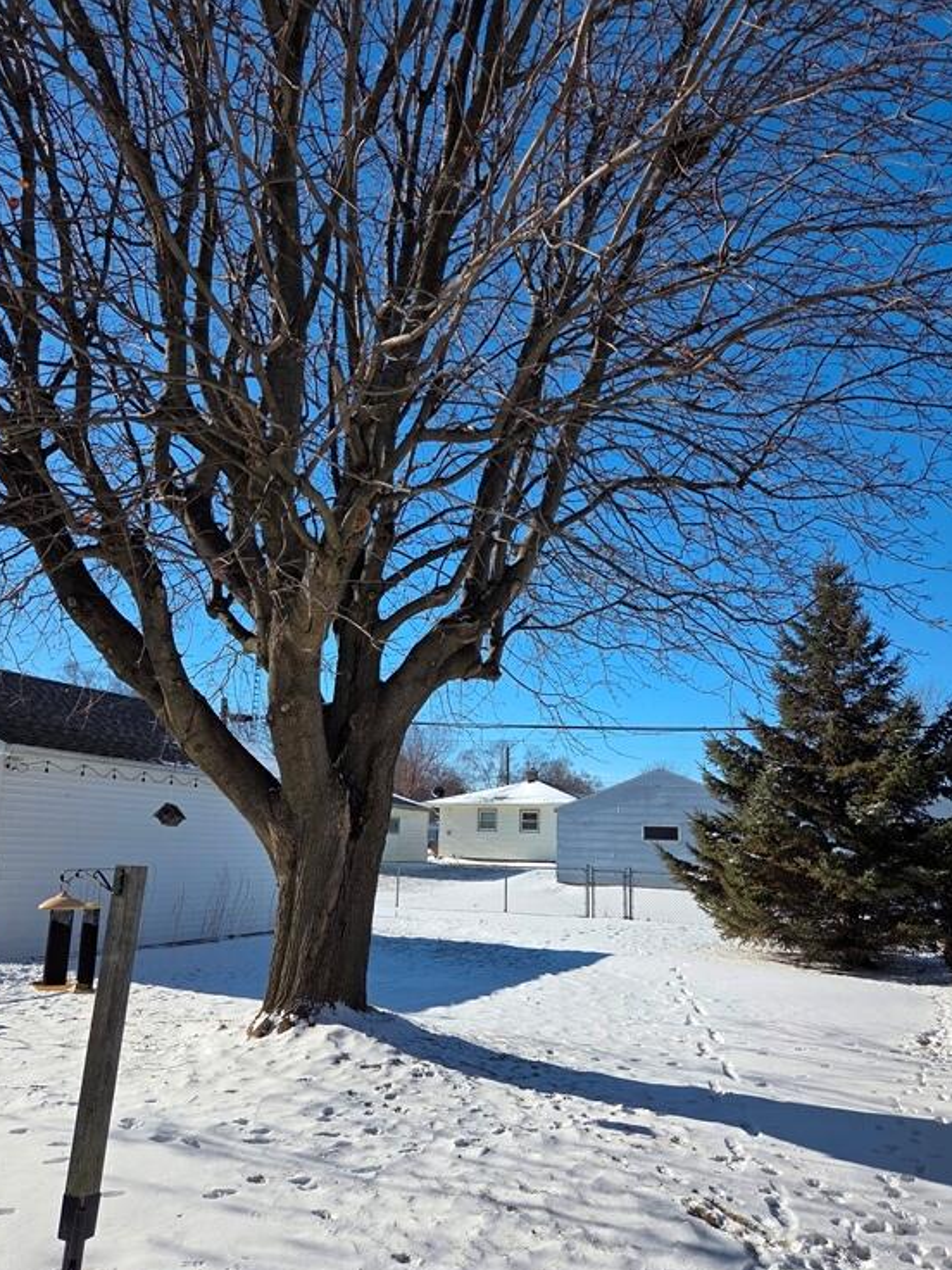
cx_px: 442
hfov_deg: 54.8
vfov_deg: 69.4
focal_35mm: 25
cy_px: 661
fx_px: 917
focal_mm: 5.4
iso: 80
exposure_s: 1/5862
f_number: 1.8
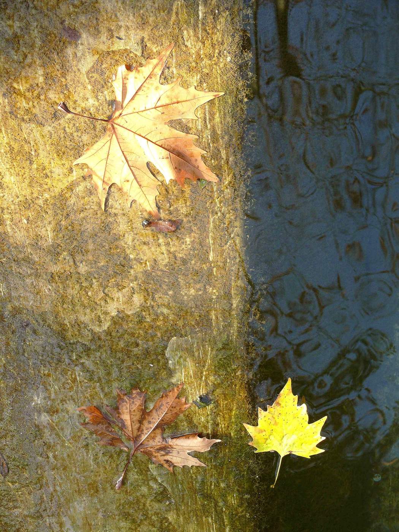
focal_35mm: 65
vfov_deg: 29.8
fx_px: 999
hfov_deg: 22.6
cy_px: 266
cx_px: 200
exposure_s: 1/80
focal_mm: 13.7
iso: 100
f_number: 3.2
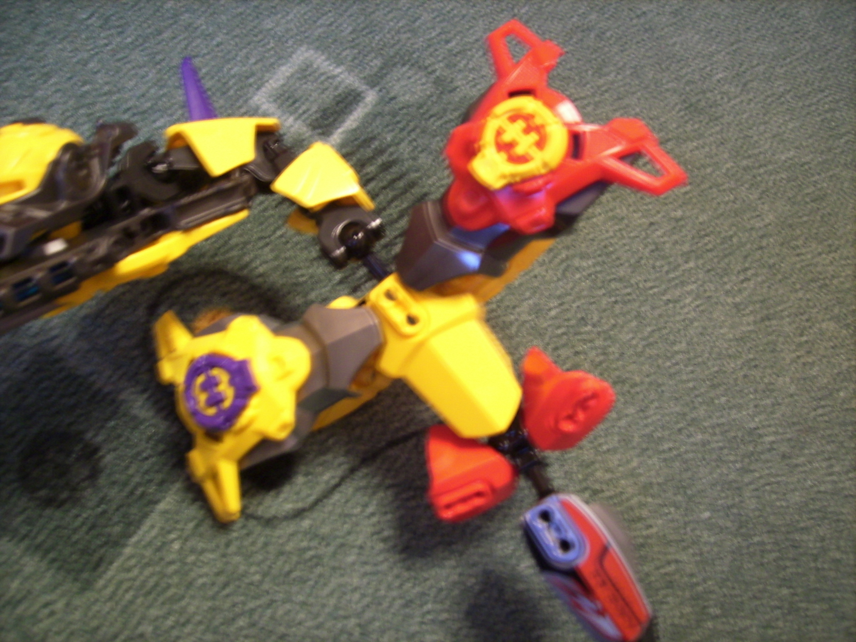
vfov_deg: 44.2
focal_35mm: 32
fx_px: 791
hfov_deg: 56.8
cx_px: 428
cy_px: 321
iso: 50
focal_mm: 5.99
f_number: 2.8
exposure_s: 1
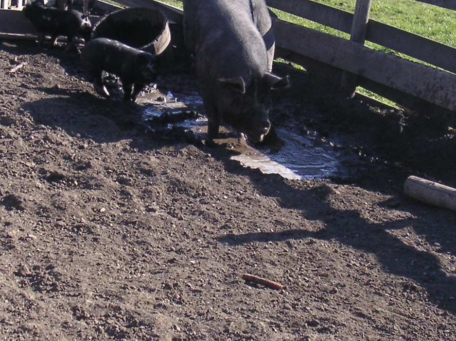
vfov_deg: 17.8
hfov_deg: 23.5
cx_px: 160
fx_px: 1093
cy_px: 198
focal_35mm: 83
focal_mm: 6
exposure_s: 1/350
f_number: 2.8
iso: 50
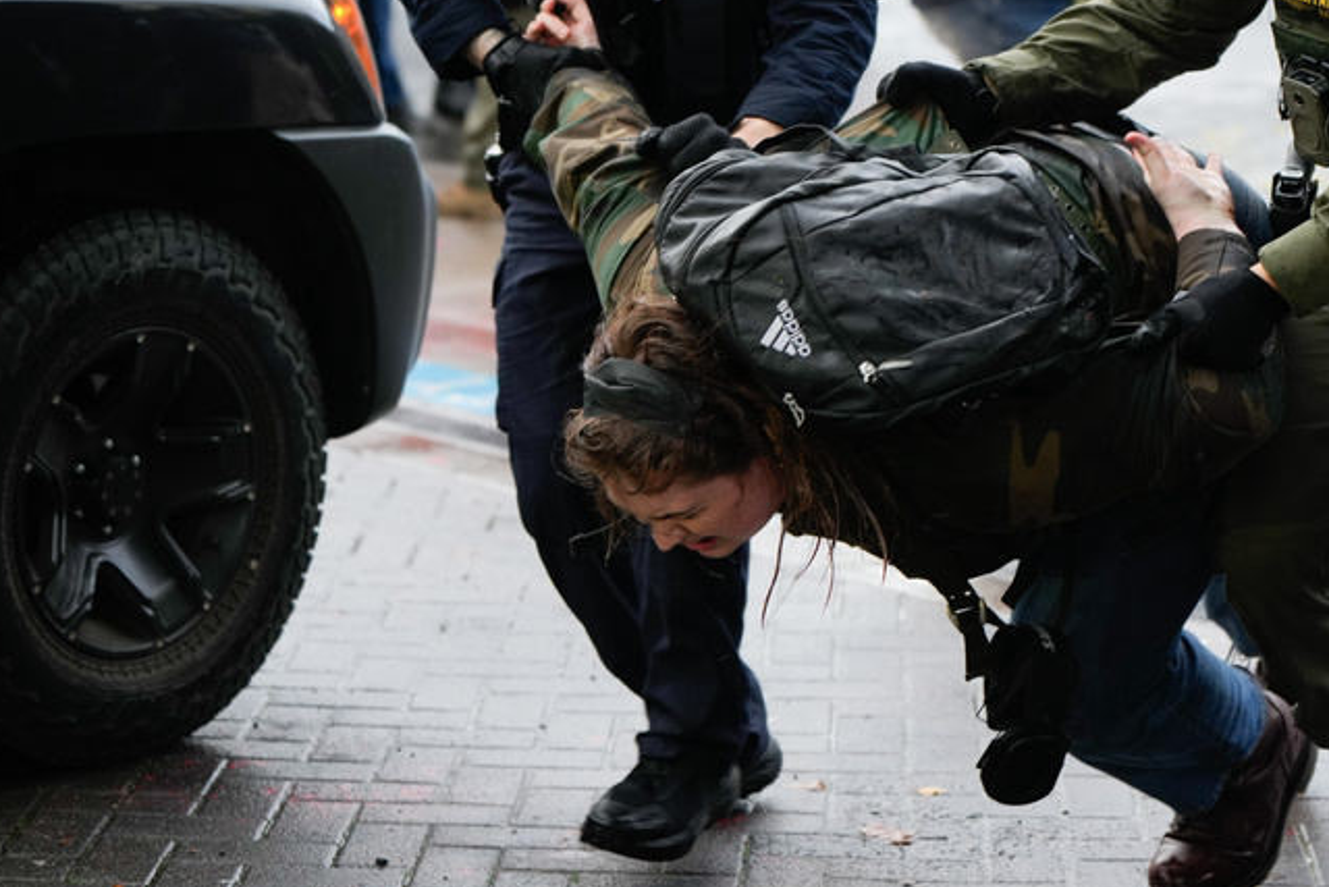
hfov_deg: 18.2
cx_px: 833
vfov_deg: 12.2
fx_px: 4135
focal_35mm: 112
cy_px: 215
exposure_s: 1/500
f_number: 2.8
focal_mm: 70
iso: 500
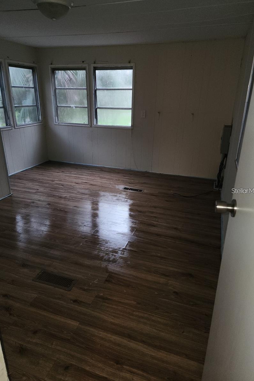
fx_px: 254
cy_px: 190
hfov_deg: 53.1
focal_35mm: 24
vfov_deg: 73.8
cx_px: 118
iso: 160
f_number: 1.8
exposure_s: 1/20
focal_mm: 6.4
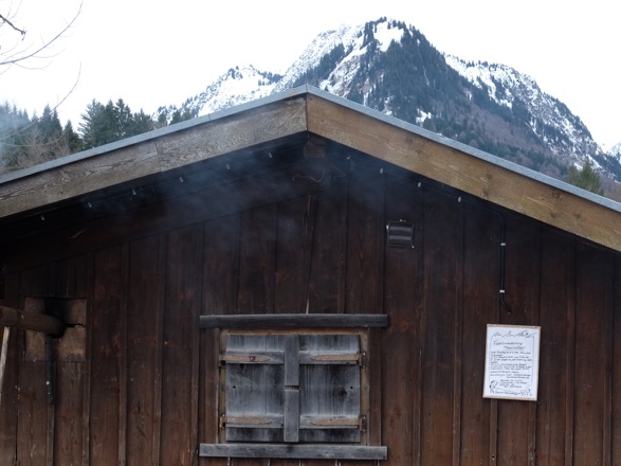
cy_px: 327
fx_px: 933
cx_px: 414
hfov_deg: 36.5
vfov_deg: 27.8
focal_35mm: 52
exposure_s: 1/18
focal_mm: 20.8
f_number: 13
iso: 200
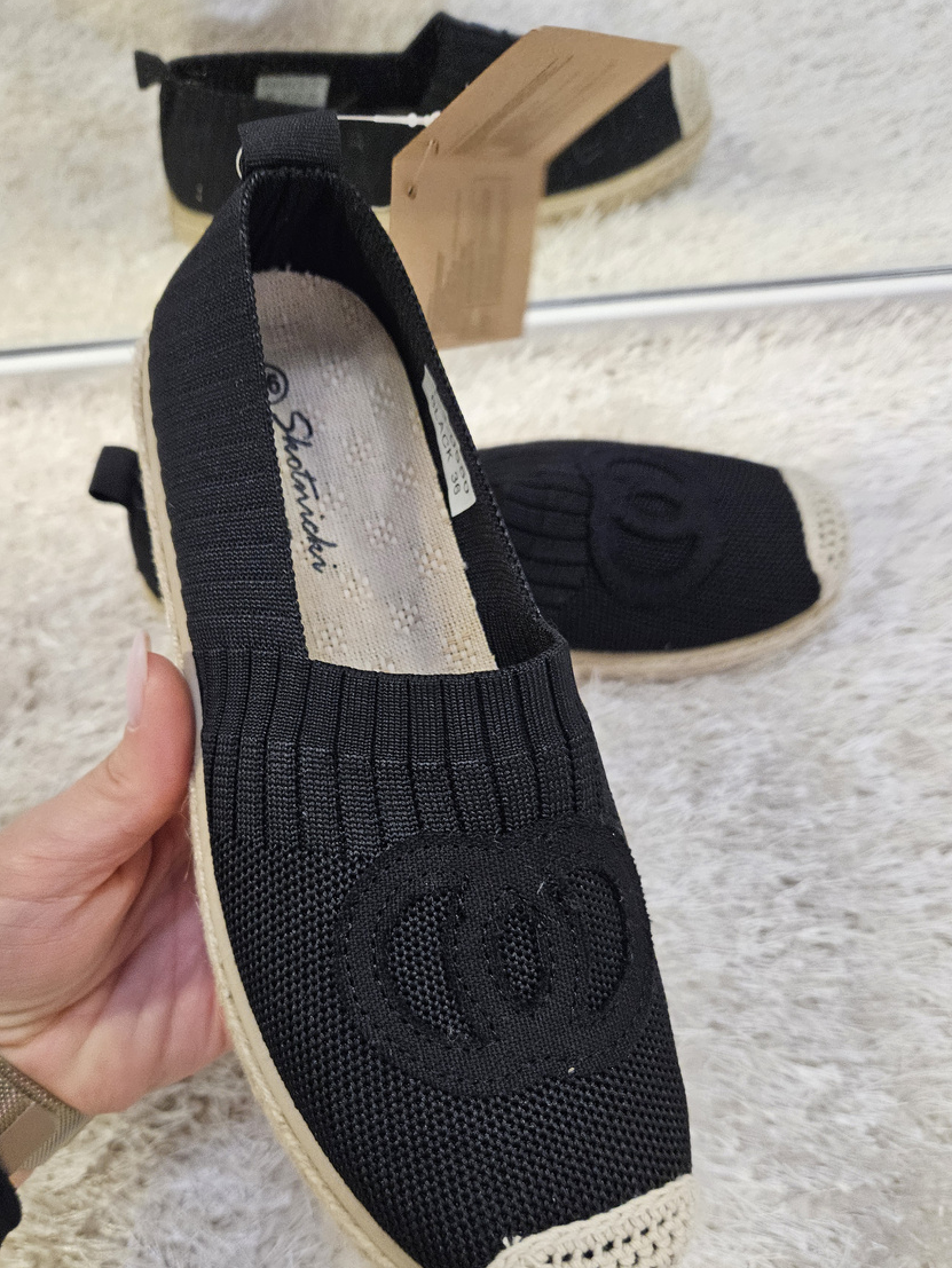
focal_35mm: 27
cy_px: 711
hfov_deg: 51.3
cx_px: 429
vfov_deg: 65.1
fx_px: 989
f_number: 1.8
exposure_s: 1/100
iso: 640
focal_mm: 5.4
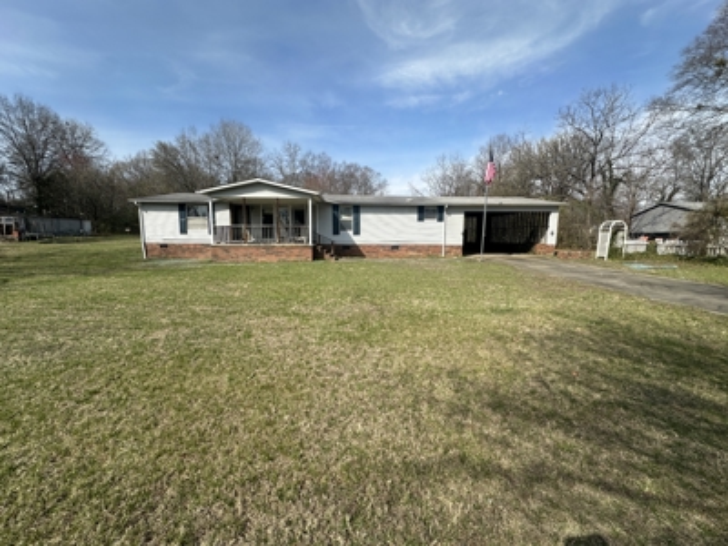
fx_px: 294
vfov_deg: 85.7
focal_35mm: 14
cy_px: 273
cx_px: 364
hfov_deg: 102.1
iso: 50
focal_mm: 2.22
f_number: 2.2
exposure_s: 1/1795
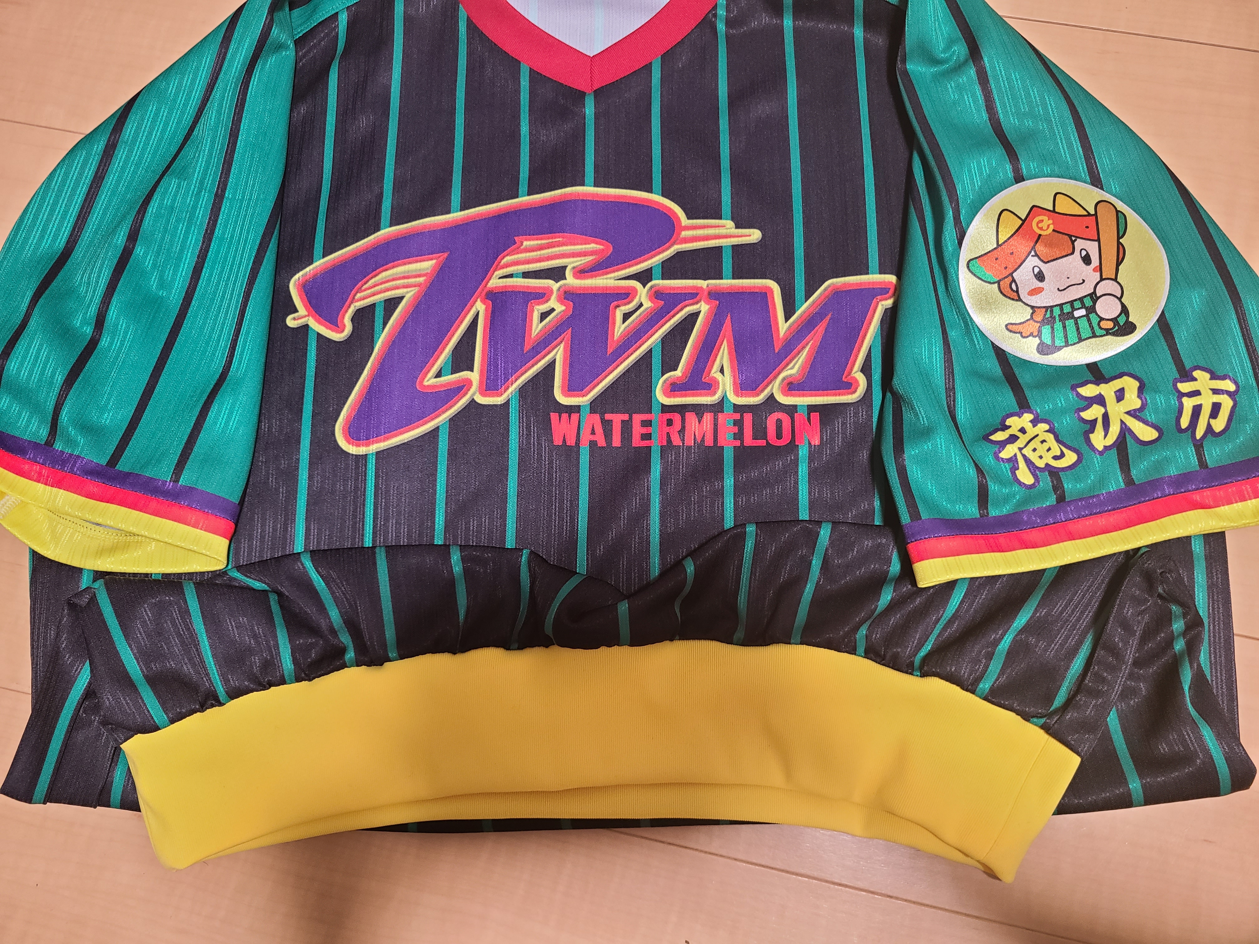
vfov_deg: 53.1
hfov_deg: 67.3
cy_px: 472
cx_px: 630
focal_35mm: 26
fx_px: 946
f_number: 1.8
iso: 400
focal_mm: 5.4
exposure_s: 1/50
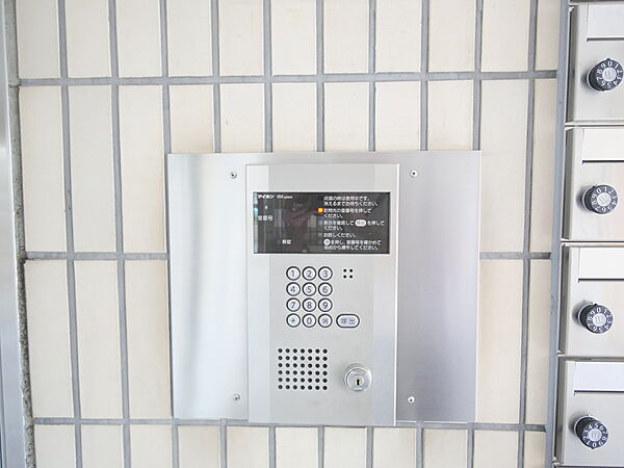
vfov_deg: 56.8
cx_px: 312
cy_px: 234
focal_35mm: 24
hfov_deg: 71.6
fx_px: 433
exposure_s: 1/60
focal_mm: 12
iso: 1250
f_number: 4
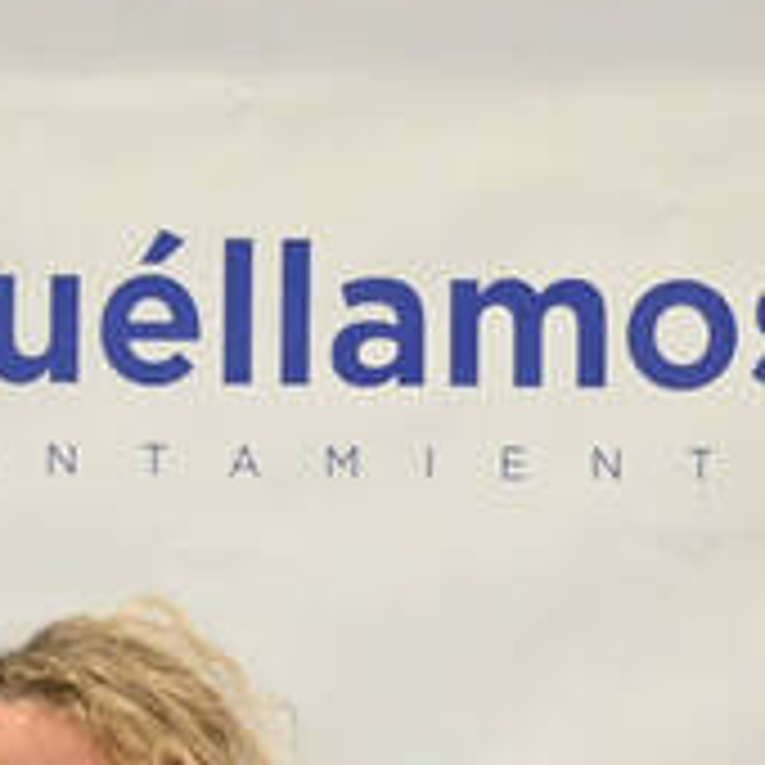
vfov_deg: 9.5
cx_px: 7
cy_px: 954
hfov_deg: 9.6
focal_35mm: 182
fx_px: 4541
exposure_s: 1/125
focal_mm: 37
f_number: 4.2
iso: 2500
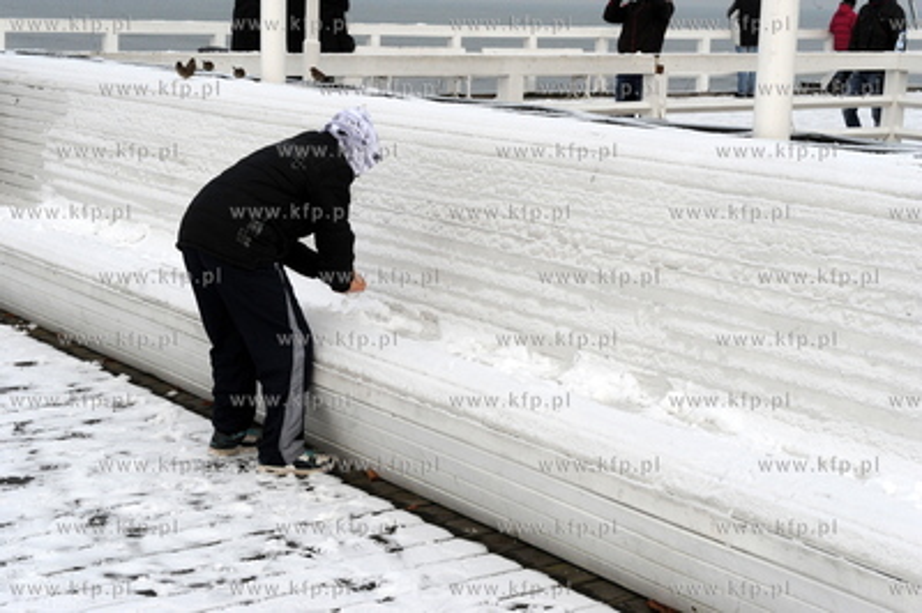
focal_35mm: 70
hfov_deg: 28.9
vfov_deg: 19.4
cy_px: 306
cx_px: 461
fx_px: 1791
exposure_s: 1/1000
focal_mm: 70
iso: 3200
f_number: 16
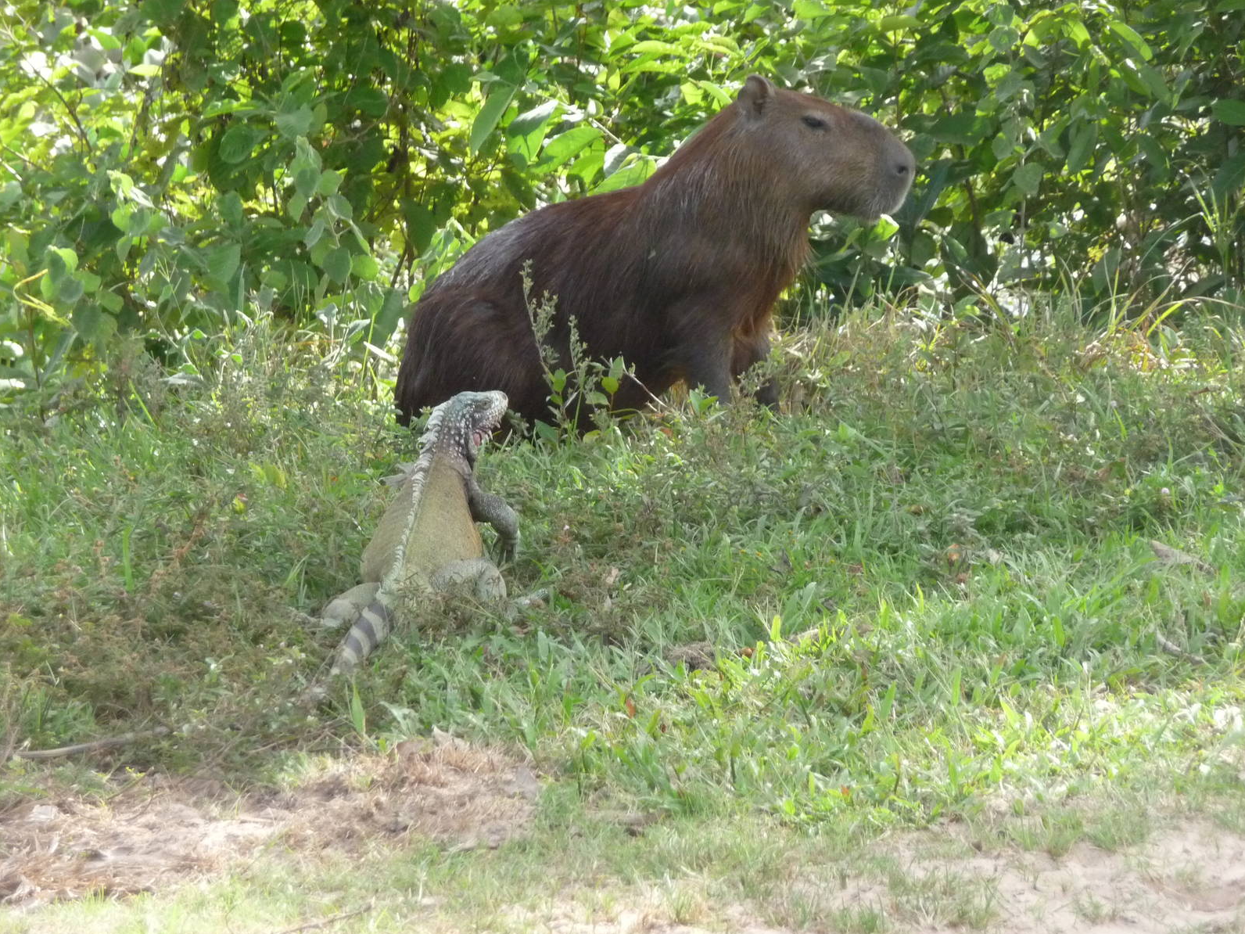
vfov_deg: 7.4
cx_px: 623
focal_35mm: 200
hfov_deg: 9.9
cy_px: 469
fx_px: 7193
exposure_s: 1/400
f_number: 4.8
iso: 400
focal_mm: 34.2
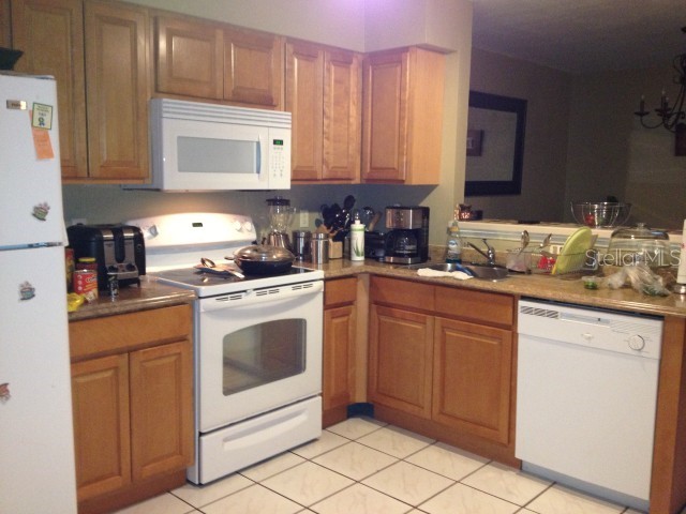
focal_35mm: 35
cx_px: 343
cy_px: 257
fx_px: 694
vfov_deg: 40.7
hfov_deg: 52.6
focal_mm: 4.28
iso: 250
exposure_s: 1/16
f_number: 2.4
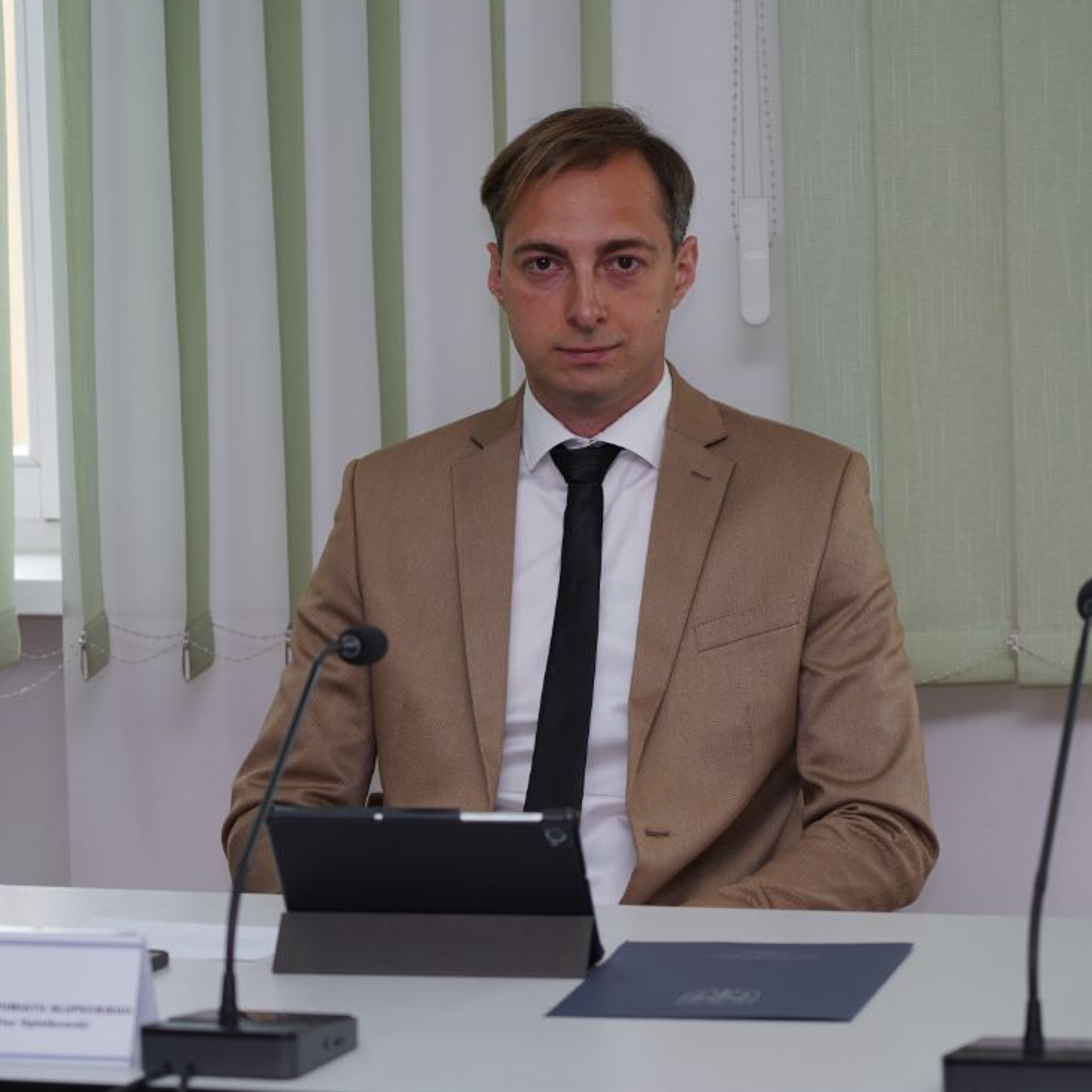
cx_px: 612
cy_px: 563
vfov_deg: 11.0
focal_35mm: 159
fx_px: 5675
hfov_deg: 11.0
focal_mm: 105
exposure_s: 1/100
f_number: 4
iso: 200
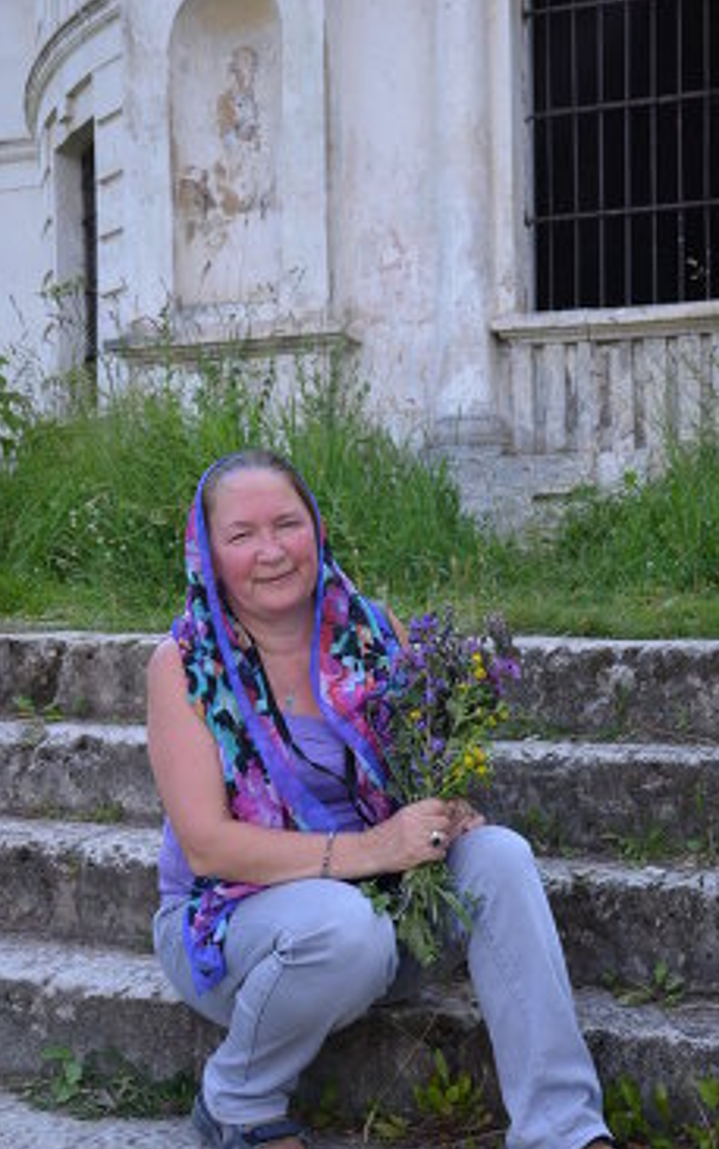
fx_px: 1535
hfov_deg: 26.3
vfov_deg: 41.0
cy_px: 609
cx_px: 400
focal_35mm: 49
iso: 100
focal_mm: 30
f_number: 5
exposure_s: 1/50
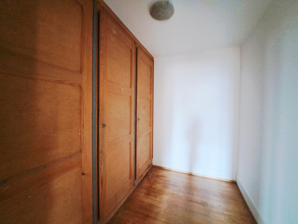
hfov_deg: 106.2
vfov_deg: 89.9
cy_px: 112
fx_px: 112
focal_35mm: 13
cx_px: 149
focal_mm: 1.74
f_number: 2.2
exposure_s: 1/10
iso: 800
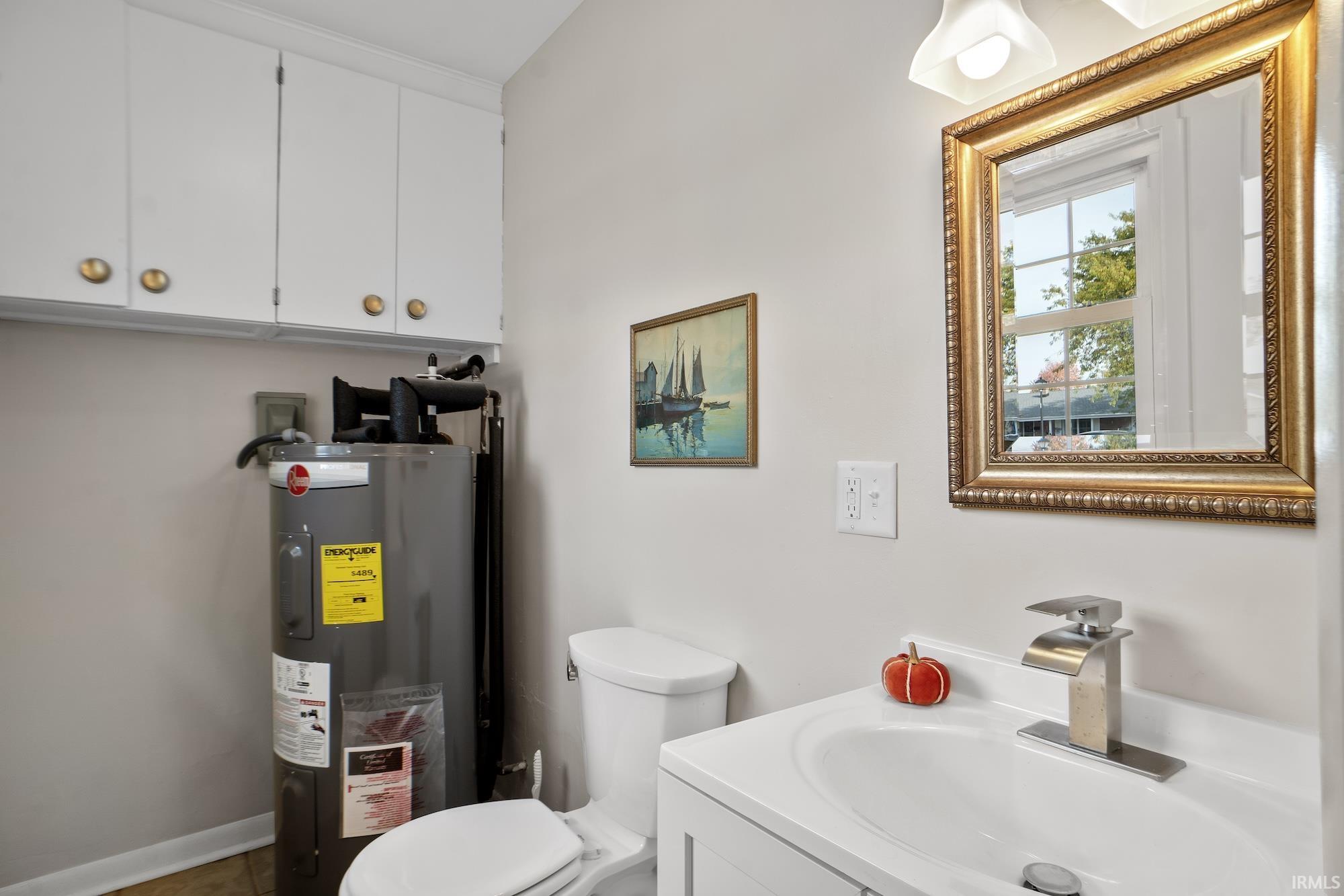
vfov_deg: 67.4
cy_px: 448
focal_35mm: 18
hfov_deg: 90.0
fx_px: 672
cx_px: 672
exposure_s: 1/4
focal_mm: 12
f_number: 10
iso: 160
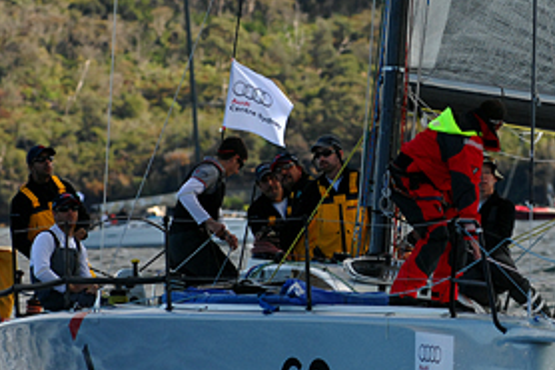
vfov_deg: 2.4
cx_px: 427
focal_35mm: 566
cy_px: 219
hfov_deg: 3.6
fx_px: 8722
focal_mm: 175
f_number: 3.8
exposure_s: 1/1000
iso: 400
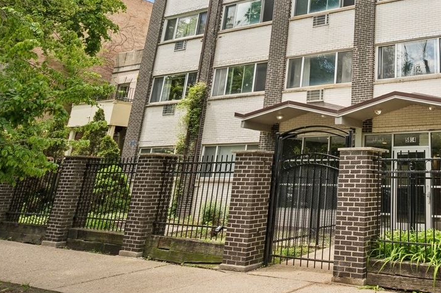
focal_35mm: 32
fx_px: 391
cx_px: 398
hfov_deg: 51.7
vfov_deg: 39.3
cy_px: 56
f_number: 10
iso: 100
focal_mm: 14
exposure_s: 1/50
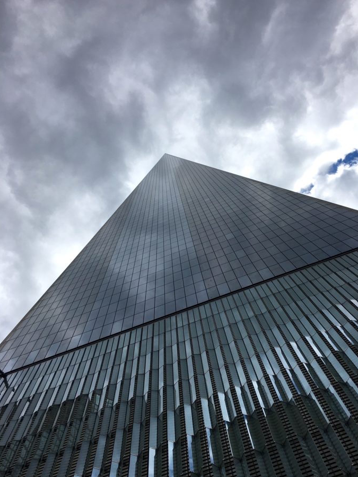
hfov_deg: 42.9
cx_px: 201
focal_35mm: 33
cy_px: 263
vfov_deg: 55.2
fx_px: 455
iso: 25
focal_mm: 4.15
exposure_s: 1/3663
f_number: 2.2
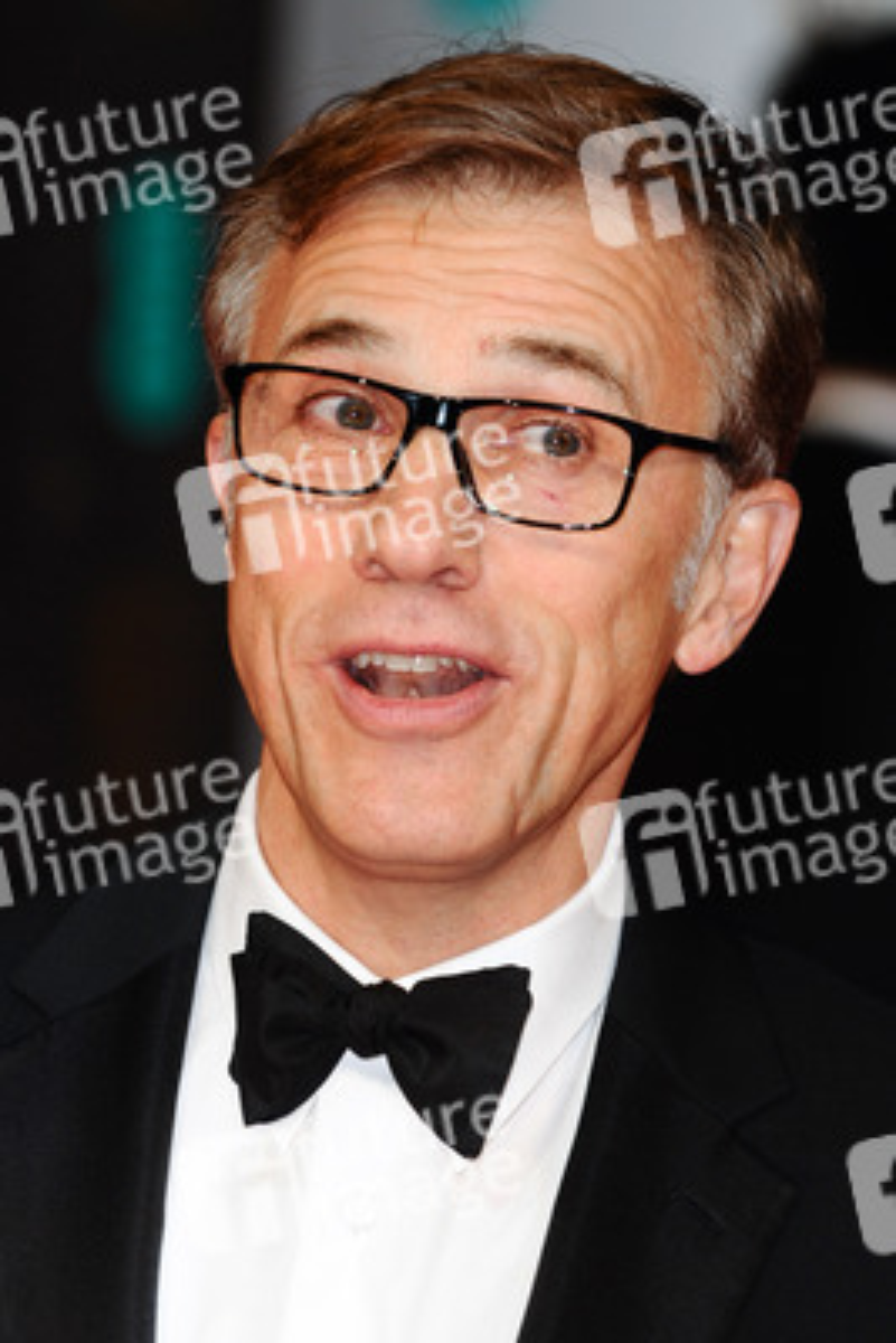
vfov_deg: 7.4
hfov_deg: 5.0
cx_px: 448
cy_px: 672
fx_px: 10350
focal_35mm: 278
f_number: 4.5
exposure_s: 1/200
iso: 320
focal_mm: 185
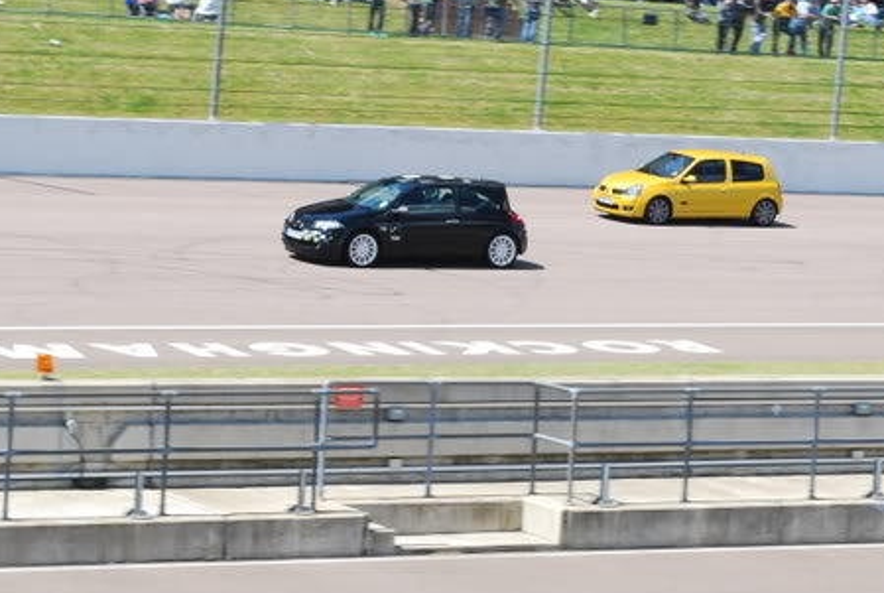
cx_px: 536
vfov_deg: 9.4
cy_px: 158
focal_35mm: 147
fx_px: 3613
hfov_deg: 13.9
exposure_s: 1/400
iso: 400
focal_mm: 55
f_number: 10
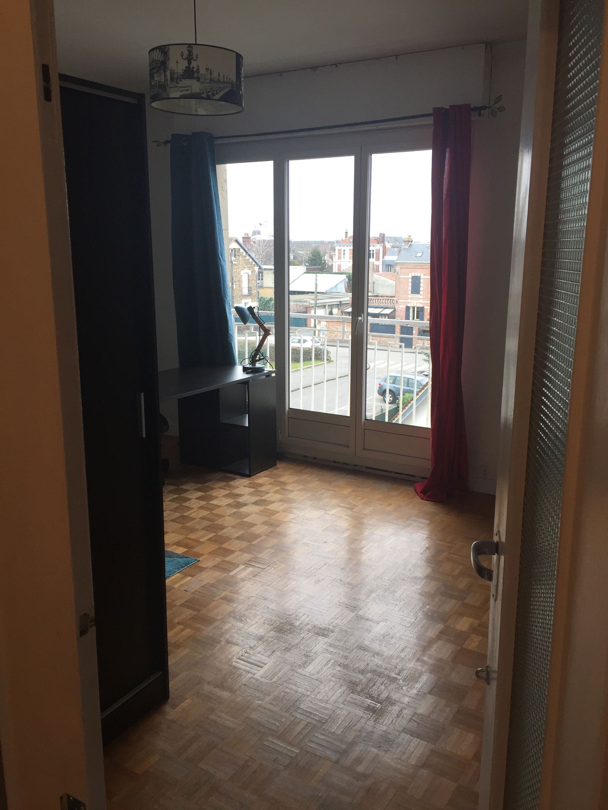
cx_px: 304
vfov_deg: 61.7
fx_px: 679
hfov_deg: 48.2
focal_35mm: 29
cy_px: 405
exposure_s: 1/100
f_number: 2.2
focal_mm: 4.15
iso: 50
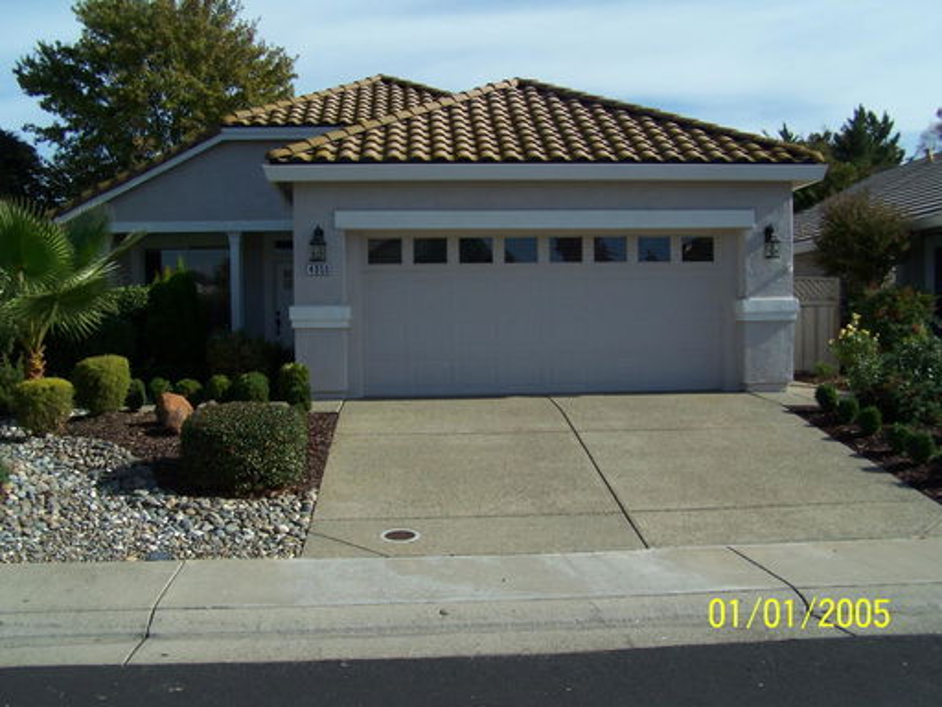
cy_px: 354
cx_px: 471
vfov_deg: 37.7
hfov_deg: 49.0
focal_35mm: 38
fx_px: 1034
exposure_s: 1/750
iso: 80
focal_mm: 6.3
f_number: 4
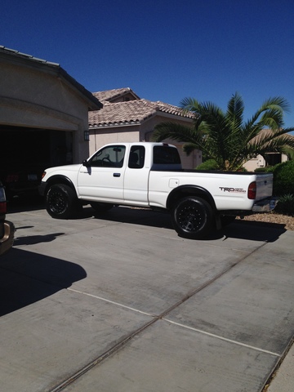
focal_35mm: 35
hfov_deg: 40.7
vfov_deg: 52.6
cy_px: 196
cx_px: 147
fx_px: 396
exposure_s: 1/6135
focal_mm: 4.28
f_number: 2.4
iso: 50
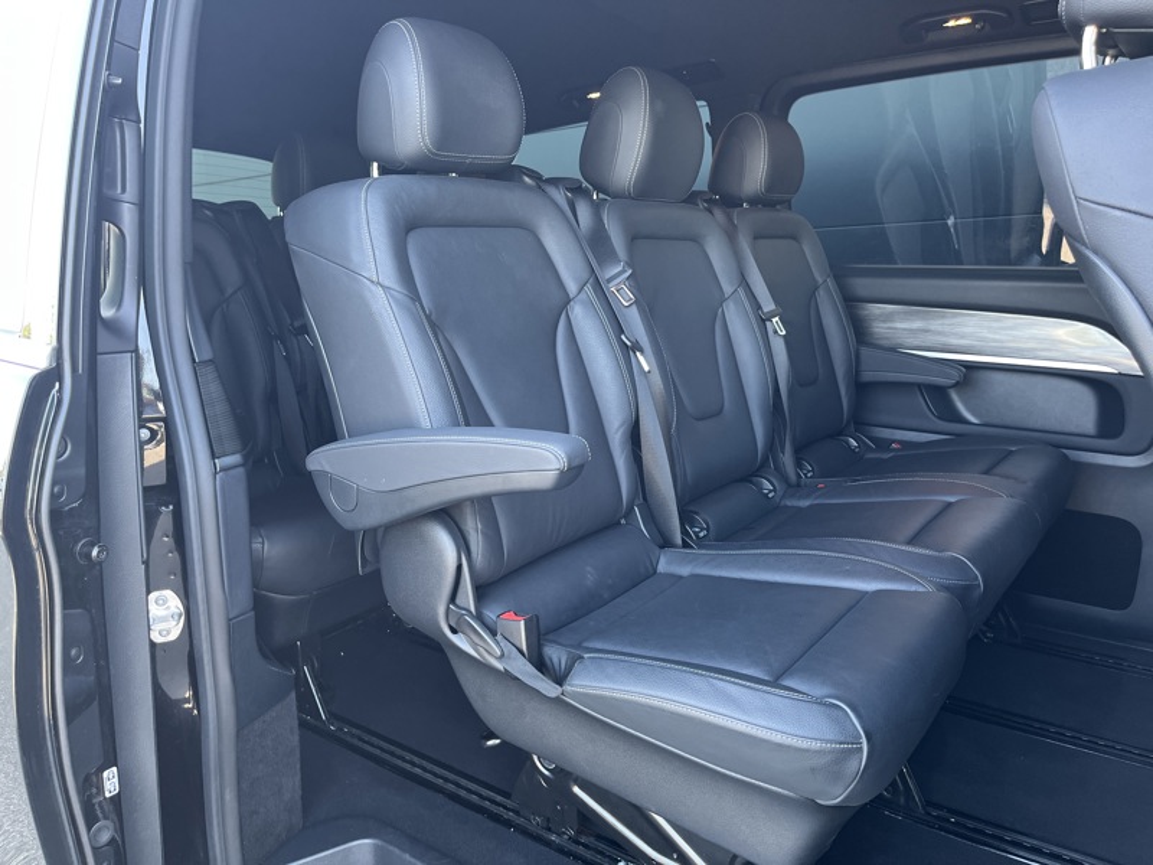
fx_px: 866
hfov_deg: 67.3
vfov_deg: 53.1
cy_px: 432
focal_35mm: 26
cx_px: 576
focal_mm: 5.1
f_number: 1.6
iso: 125
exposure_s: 1/101
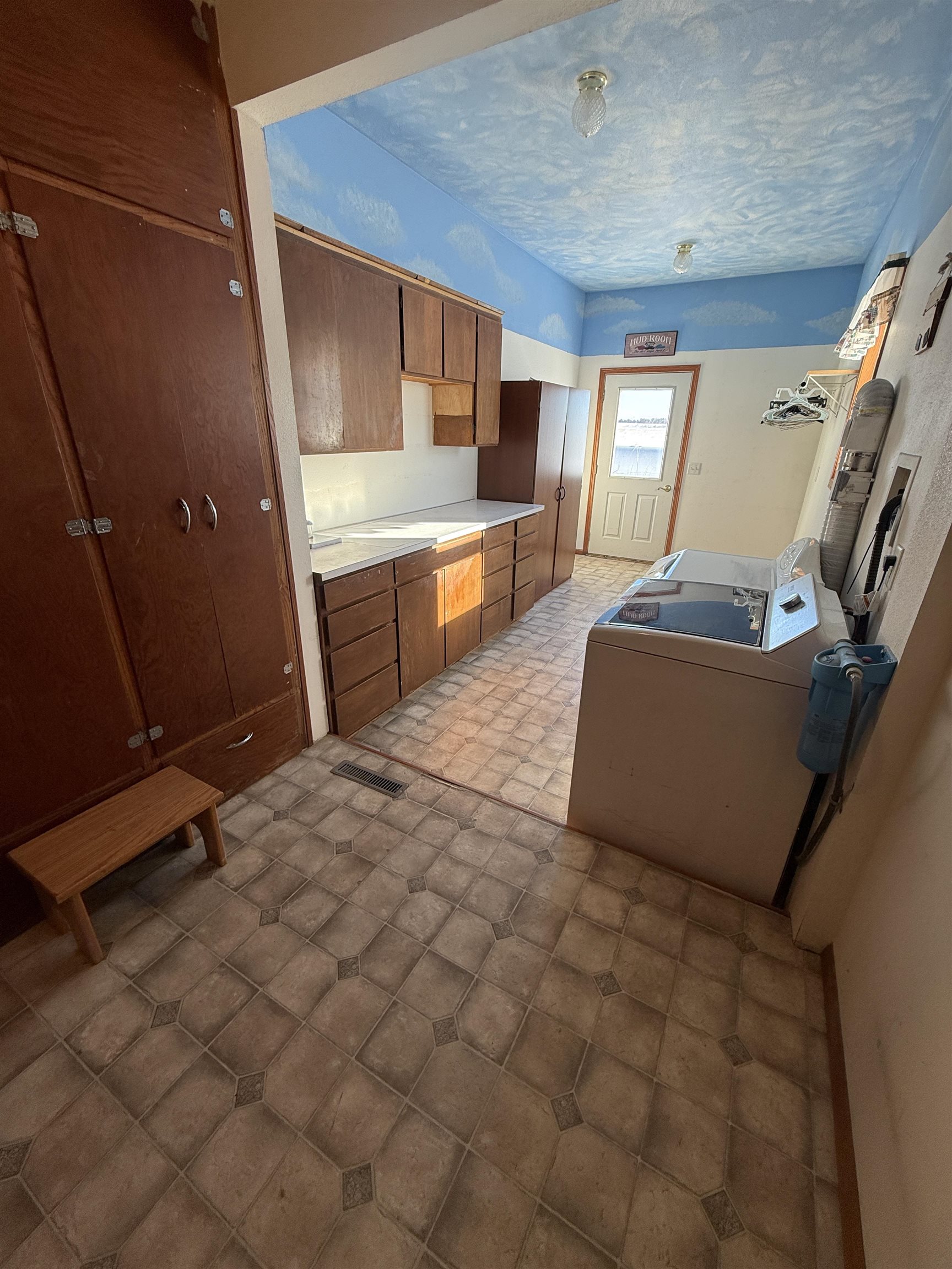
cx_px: 476
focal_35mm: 14
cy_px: 634
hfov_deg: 85.7
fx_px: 513
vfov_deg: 102.1
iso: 80
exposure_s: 1/120
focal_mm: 2.22
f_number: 2.2
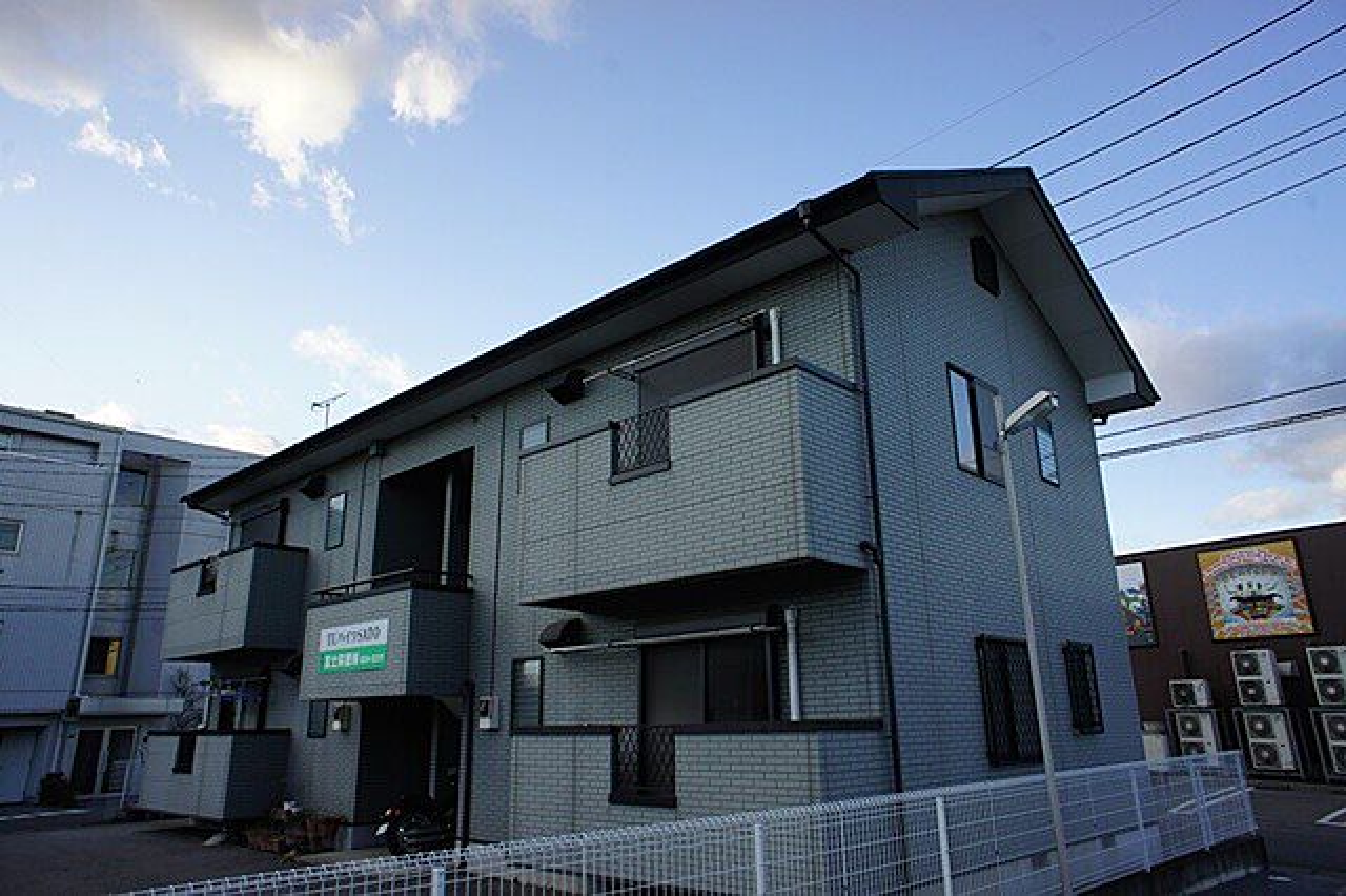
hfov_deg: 73.8
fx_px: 897
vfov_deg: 53.1
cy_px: 448
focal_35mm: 24
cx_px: 673
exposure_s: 1/50
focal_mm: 16
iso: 200
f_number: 10
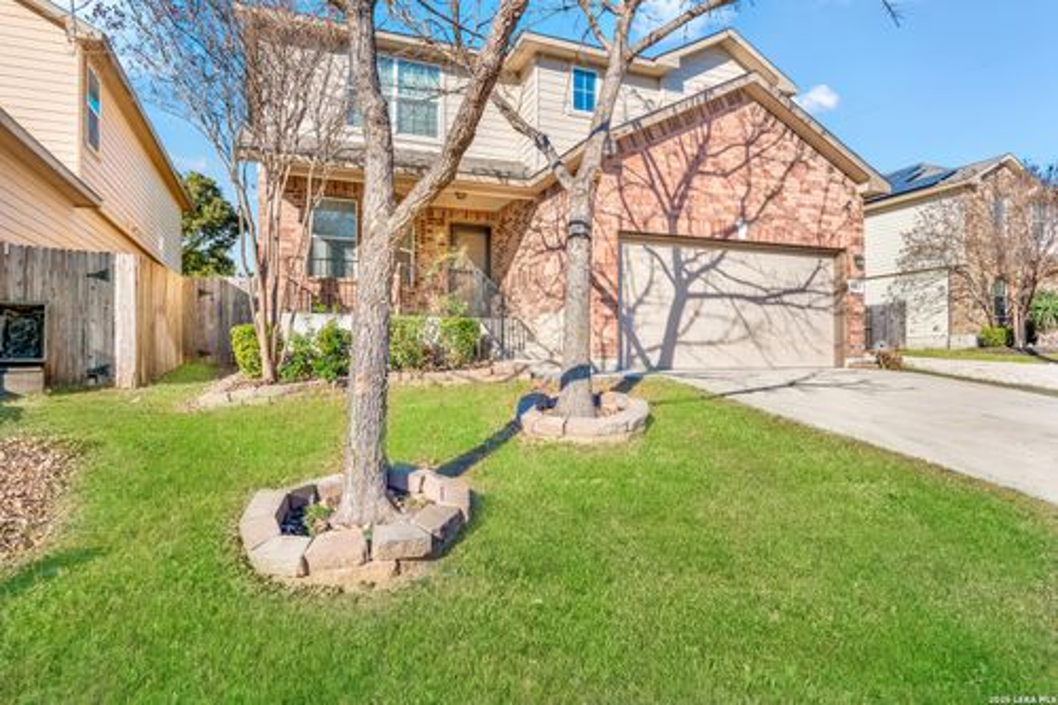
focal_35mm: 21
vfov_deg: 59.5
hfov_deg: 81.2
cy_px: 352
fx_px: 617
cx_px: 529
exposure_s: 1/60
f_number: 8
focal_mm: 21
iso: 100
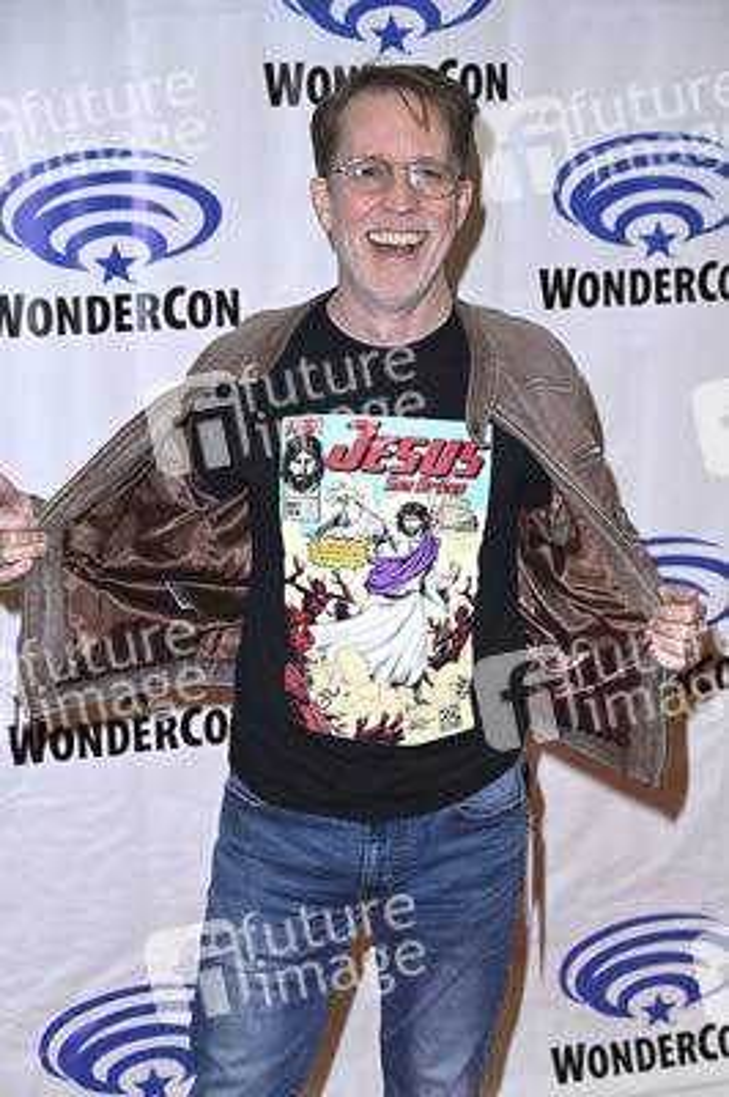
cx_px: 364
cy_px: 548
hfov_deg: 19.7
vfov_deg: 29.3
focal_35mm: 69
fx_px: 2099
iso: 800
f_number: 5.6
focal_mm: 69
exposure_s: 1/250
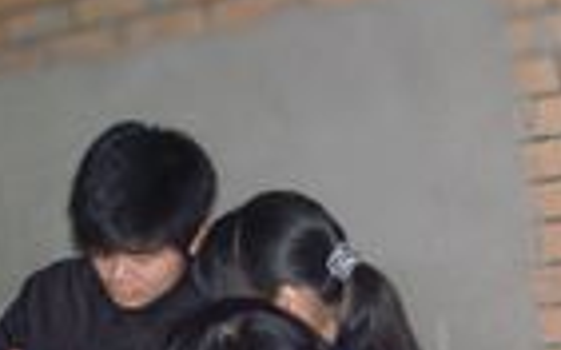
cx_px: 267
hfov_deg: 14.6
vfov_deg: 8.9
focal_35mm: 143
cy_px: 571
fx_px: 2185
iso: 200
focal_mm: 6.3
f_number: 3
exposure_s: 1/60
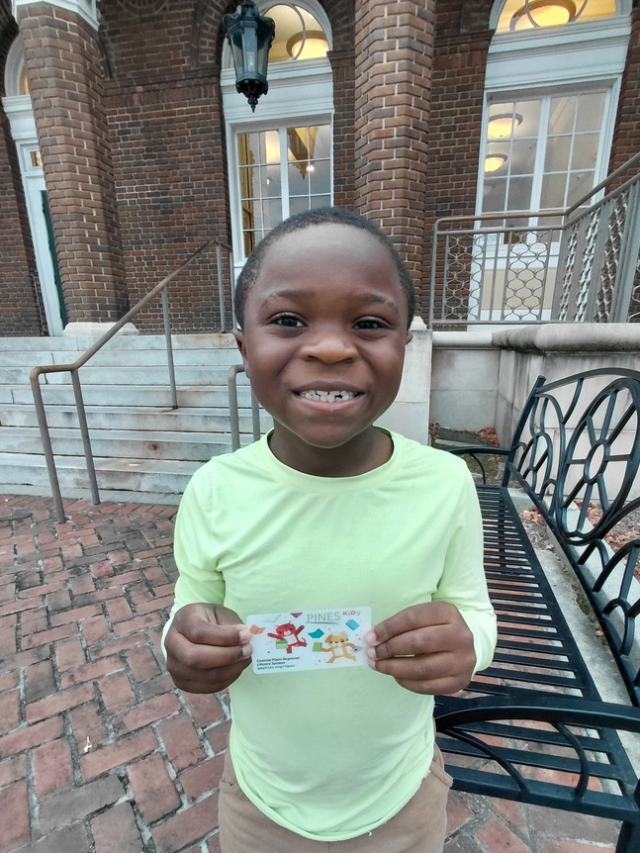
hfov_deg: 68.7
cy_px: 494
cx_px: 334
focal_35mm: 19
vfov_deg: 84.0
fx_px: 468
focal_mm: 1.64
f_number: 2.2
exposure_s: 1/60
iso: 50
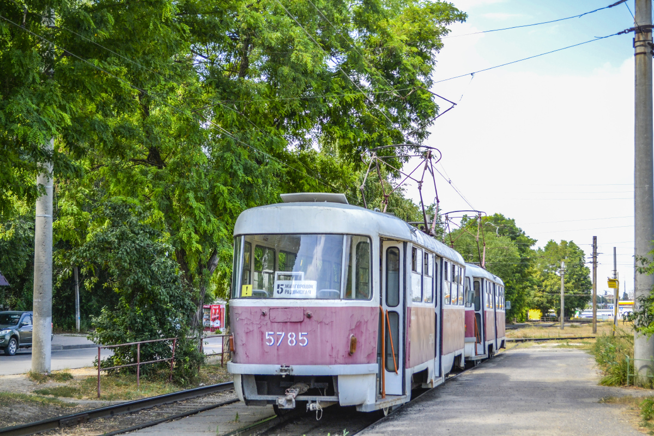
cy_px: 218
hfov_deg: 33.4
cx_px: 327
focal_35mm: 60
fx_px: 1090
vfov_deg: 22.6
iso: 400
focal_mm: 40
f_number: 5.3
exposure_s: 1/640
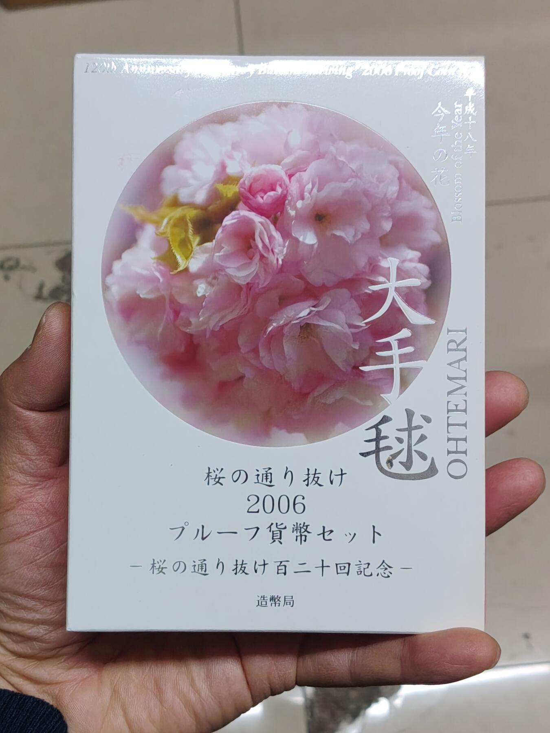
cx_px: 275
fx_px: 1080
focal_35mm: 51
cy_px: 366
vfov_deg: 37.5
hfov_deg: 28.6
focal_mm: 4.84
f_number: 1.88
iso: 435
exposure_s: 1/100
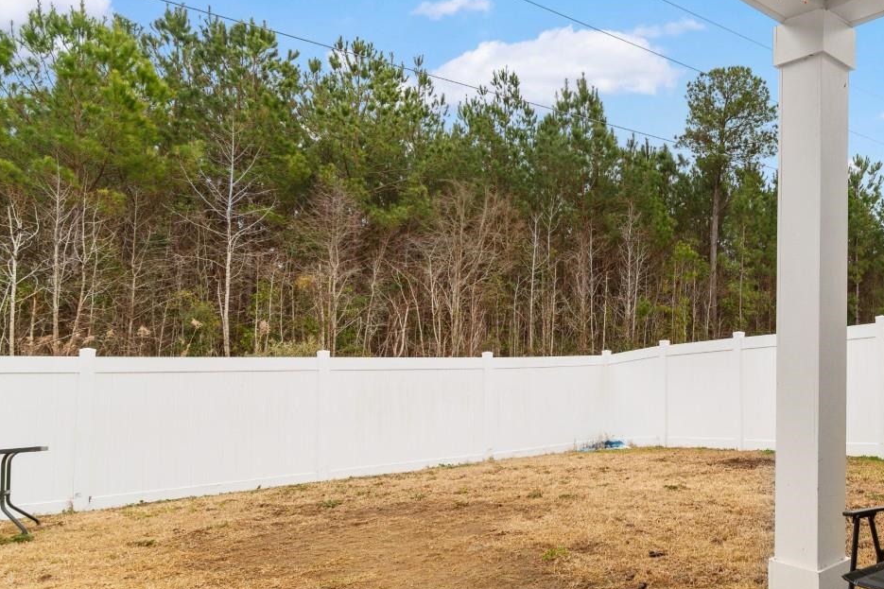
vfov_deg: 49.4
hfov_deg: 64.2
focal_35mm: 26
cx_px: 688
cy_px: 333
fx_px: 638
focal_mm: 10
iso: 100
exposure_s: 1/250
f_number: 8
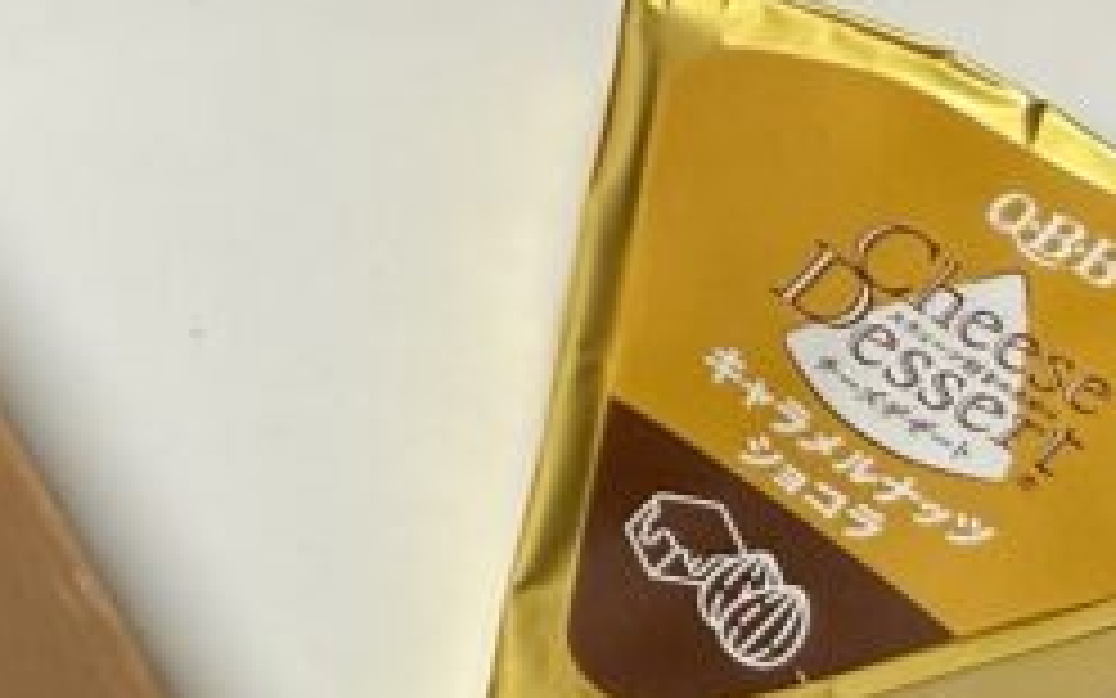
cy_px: 923
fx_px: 3194
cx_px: 333
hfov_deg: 19.7
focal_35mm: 105
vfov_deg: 12.1
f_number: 2.2
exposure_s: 1/125
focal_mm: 2.22
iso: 100
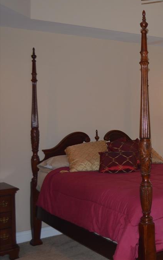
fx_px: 398
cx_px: 198
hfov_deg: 21.4
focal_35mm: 56
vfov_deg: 36.3
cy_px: 128
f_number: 4
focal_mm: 24
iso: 400
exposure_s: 1/60
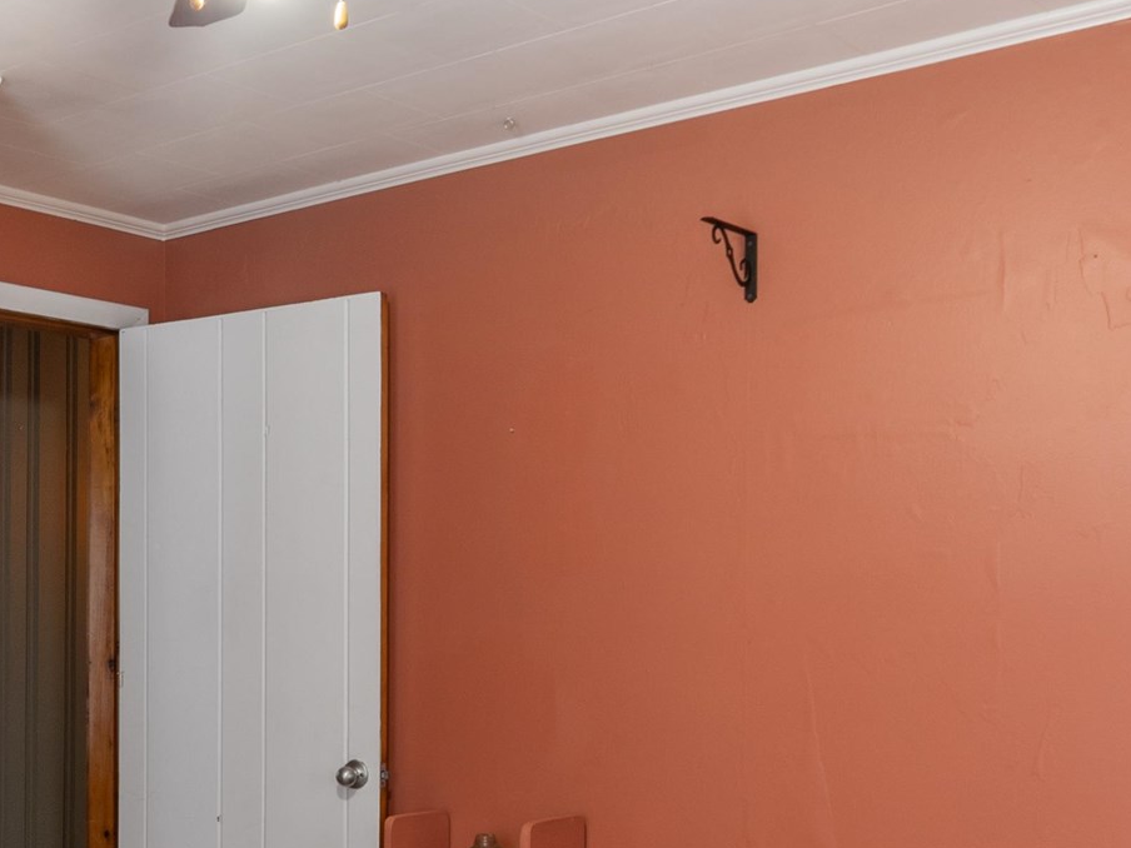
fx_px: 1601
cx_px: -25
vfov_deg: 29.3
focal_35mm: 49
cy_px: 620
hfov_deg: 34.9
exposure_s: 1.3
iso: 64
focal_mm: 10
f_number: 8
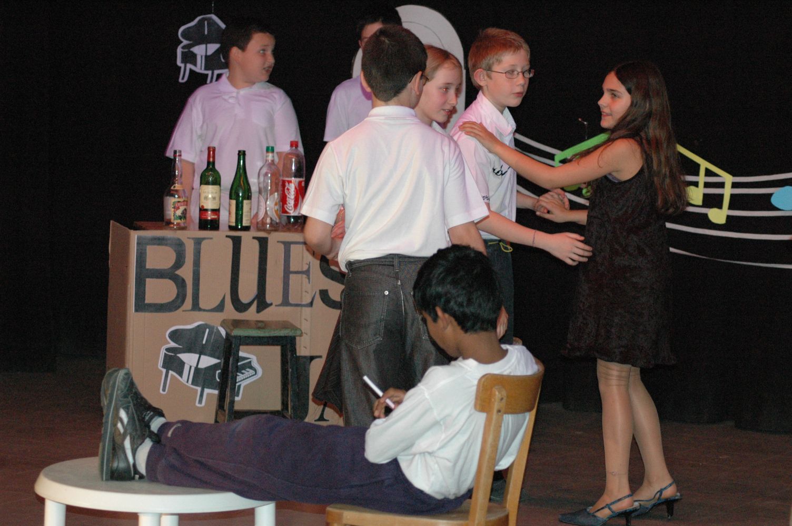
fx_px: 2802
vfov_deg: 10.7
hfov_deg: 16.1
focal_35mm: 128
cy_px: 263
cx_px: 396
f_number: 5
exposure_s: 1/60
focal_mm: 85
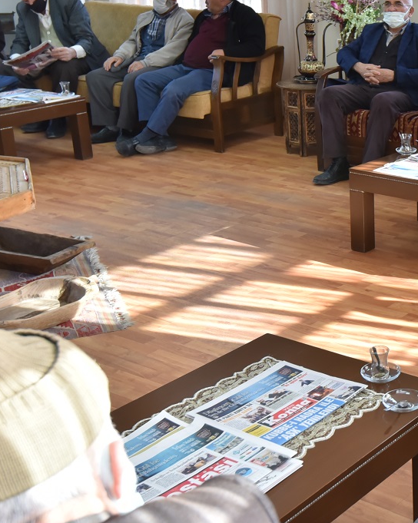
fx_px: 929
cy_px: 262
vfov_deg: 31.5
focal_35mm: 60
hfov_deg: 23.8
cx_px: 456
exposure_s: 1/100
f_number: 5.6
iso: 800
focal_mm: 29
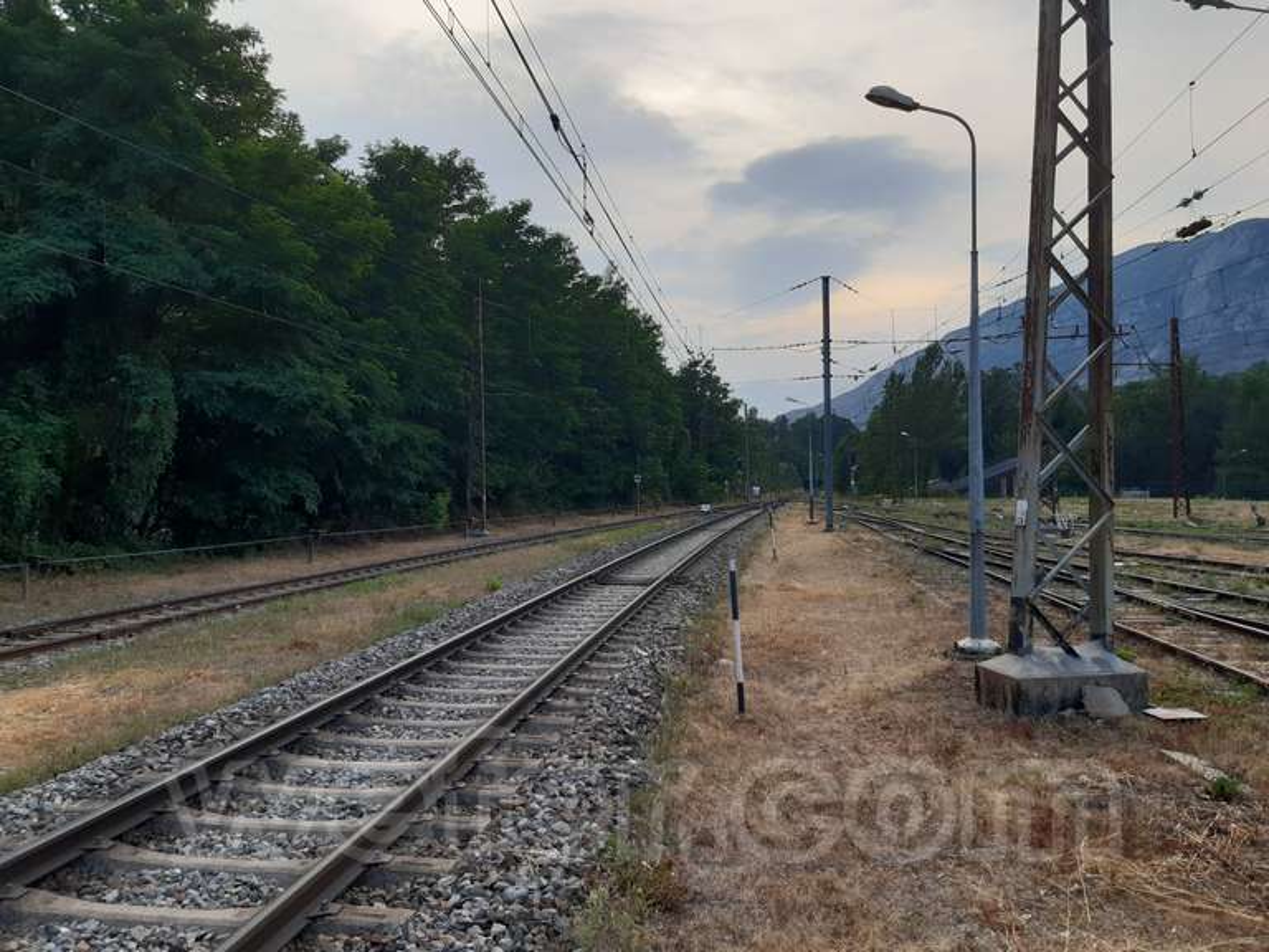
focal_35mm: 26
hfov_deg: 67.3
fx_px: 953
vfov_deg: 53.1
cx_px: 634
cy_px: 476
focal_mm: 3.92
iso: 40
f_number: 1.7
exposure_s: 1/174
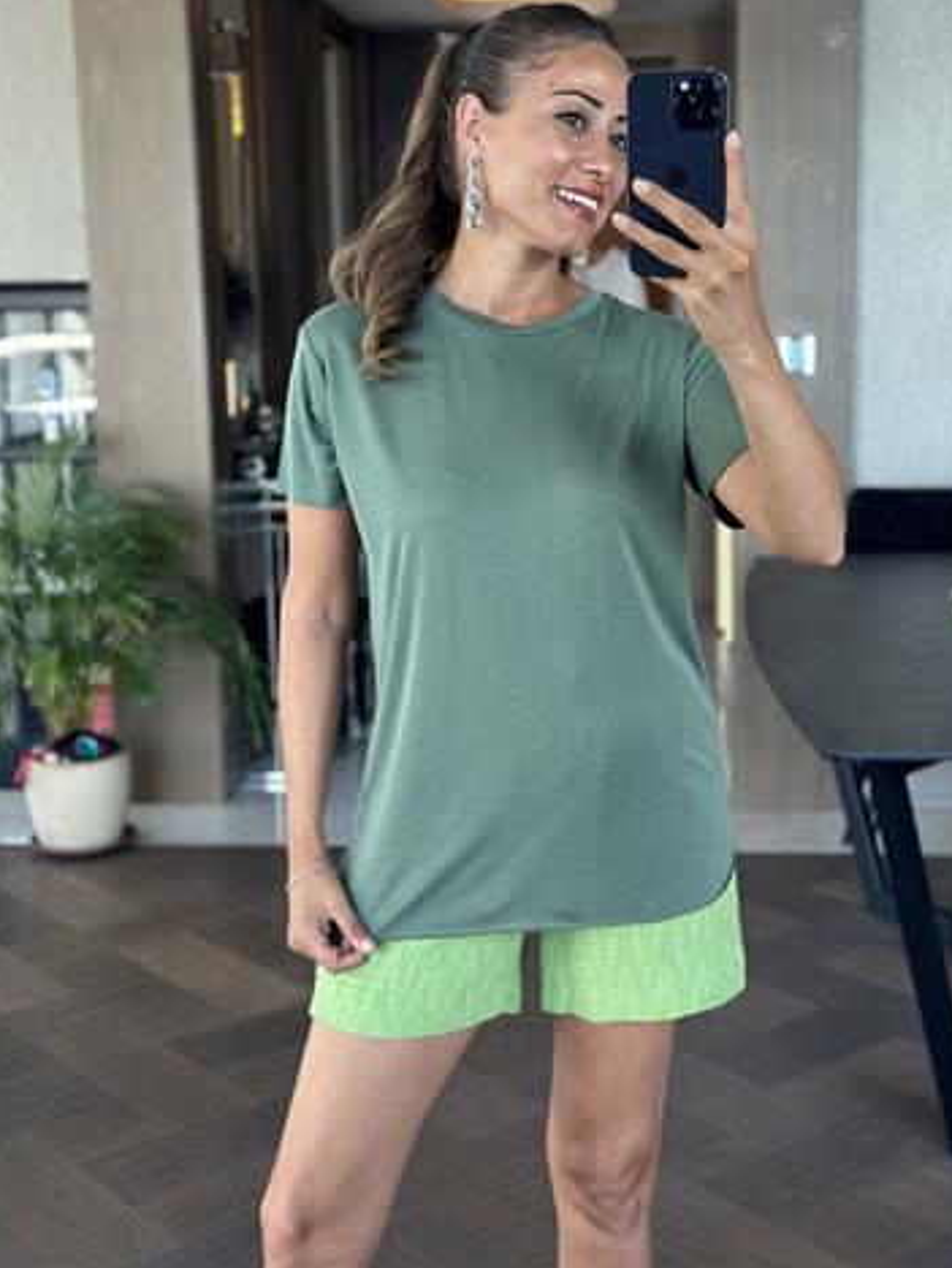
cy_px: 589
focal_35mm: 52
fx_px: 1904
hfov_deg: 28.1
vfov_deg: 36.8
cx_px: 504
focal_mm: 6.86
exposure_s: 1/60
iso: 125
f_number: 1.78
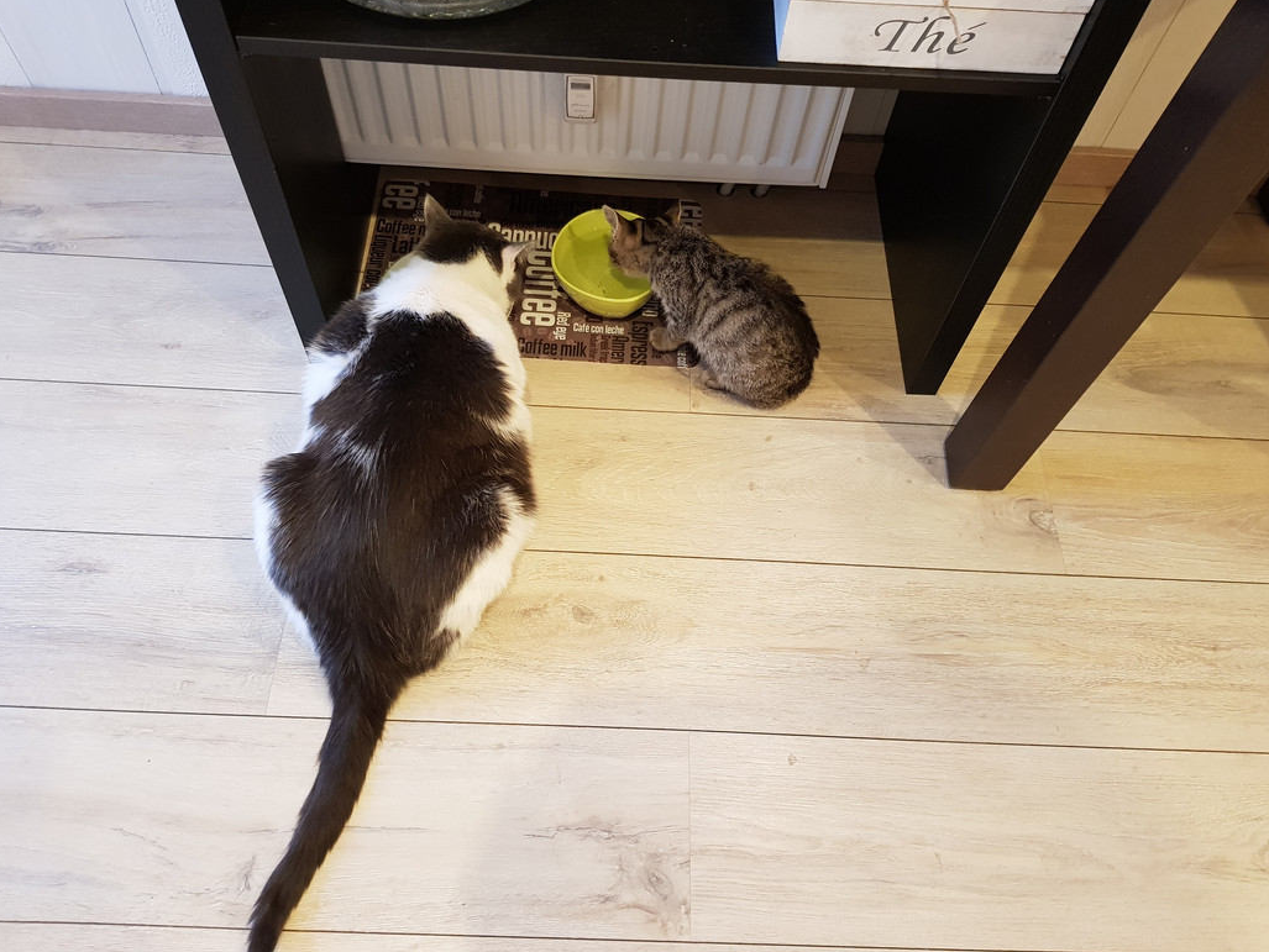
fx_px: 990
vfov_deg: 51.4
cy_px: 469
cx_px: 644
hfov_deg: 65.3
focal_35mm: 27
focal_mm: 4.3
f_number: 1.7
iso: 250
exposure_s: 1/33
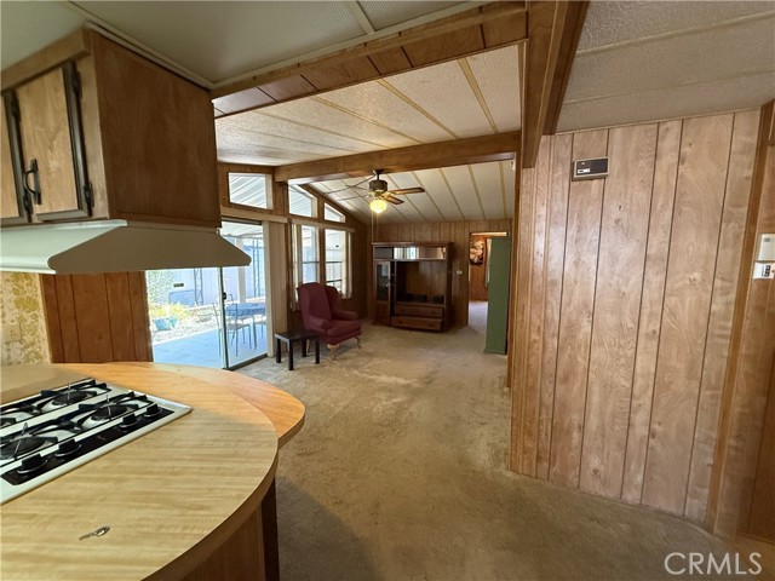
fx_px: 313
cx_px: 388
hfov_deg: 102.1
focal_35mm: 14
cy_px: 290
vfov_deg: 85.7
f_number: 2.2
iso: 640
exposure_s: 1/120
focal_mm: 2.22
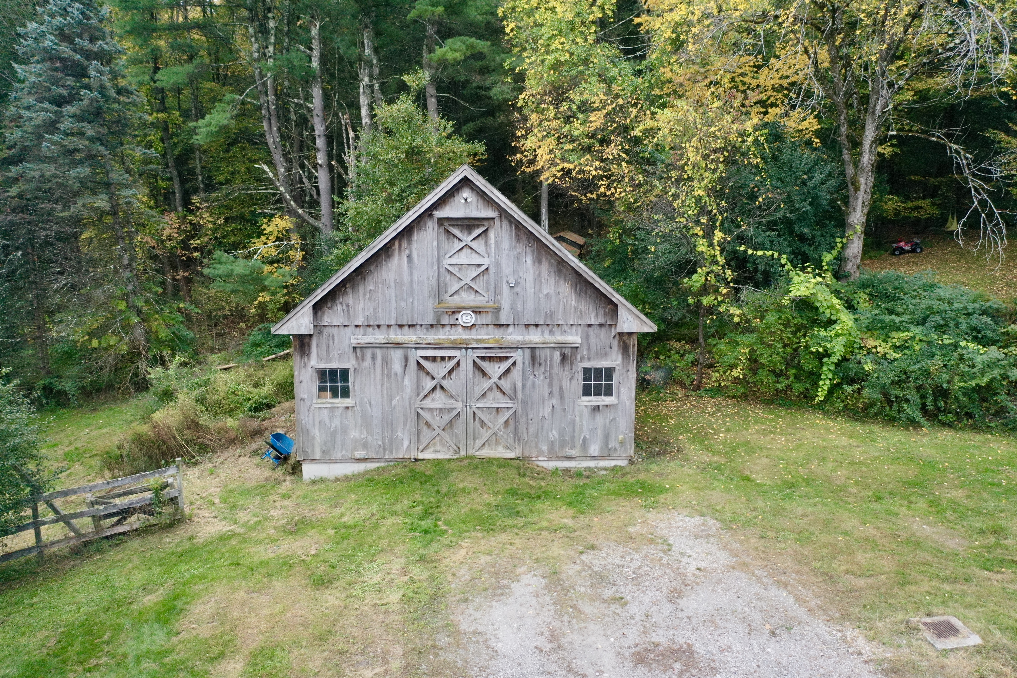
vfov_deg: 46.4
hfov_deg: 65.5
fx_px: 791
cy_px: 339
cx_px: 508
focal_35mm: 28
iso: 800
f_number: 2.8
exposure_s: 1/640
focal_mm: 10.26
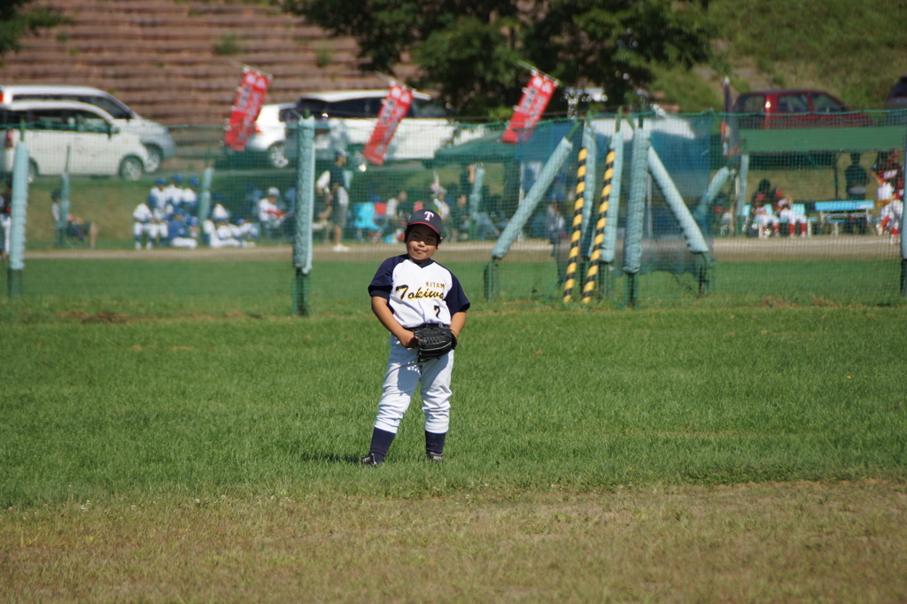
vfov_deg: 3.7
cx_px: 454
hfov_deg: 5.5
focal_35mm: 375
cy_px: 302
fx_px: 9444
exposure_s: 1/640
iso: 100
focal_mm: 250
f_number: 6.3
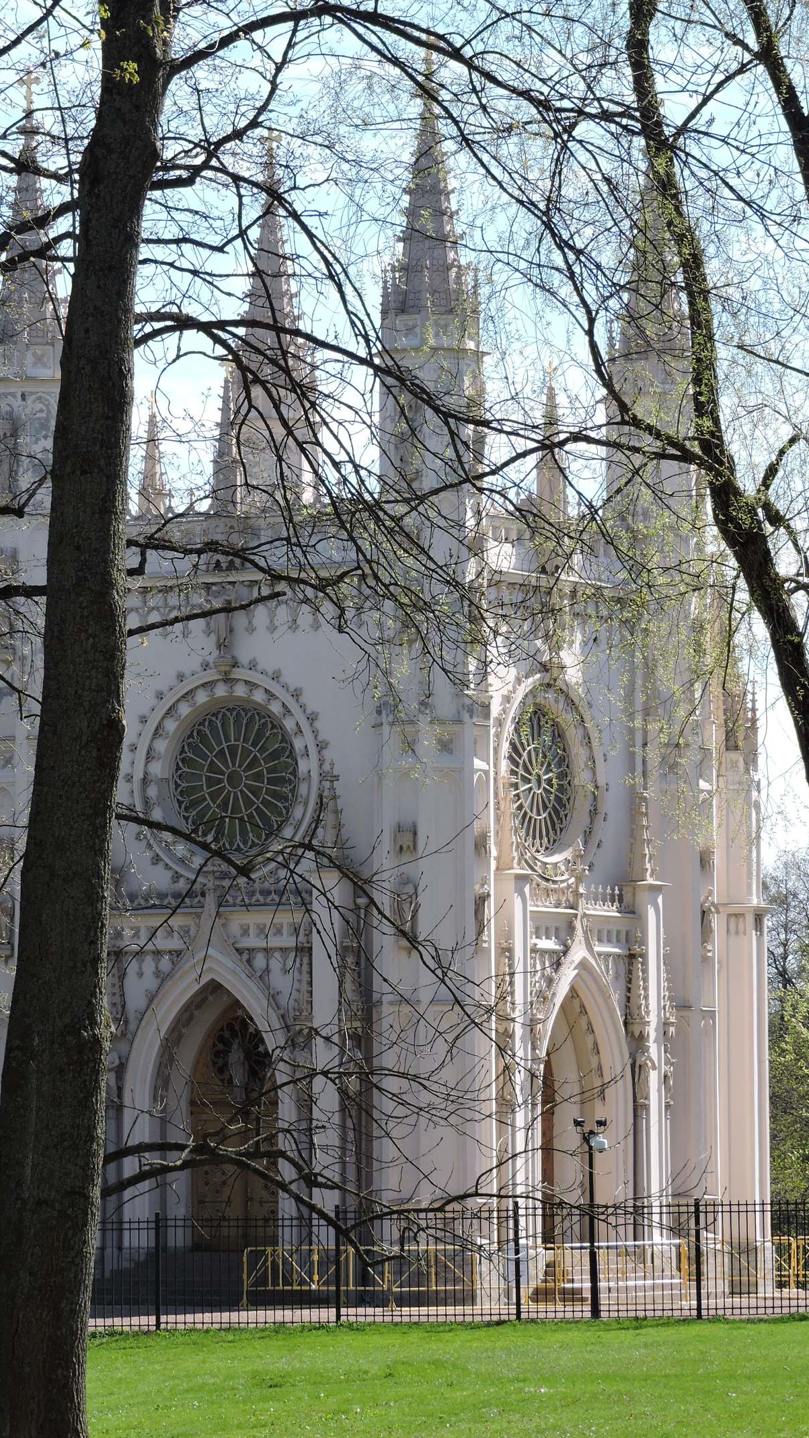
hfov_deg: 6.9
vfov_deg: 12.2
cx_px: 364
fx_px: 6713
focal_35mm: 176
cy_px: 682
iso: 100
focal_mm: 26.9
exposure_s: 1/320
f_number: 5.2
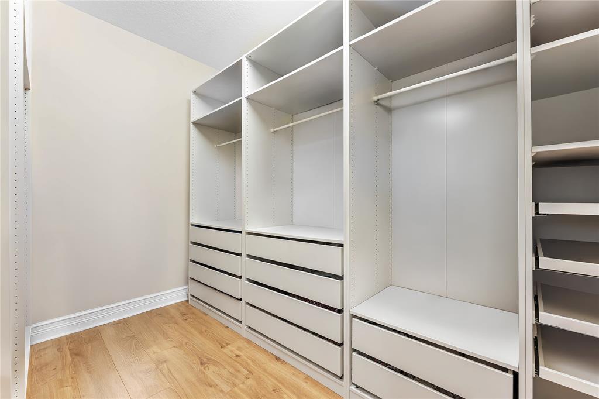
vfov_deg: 77.3
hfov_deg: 100.4
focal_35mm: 15
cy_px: 200
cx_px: 300
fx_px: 249
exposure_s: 2.5
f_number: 8
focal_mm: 15
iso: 400
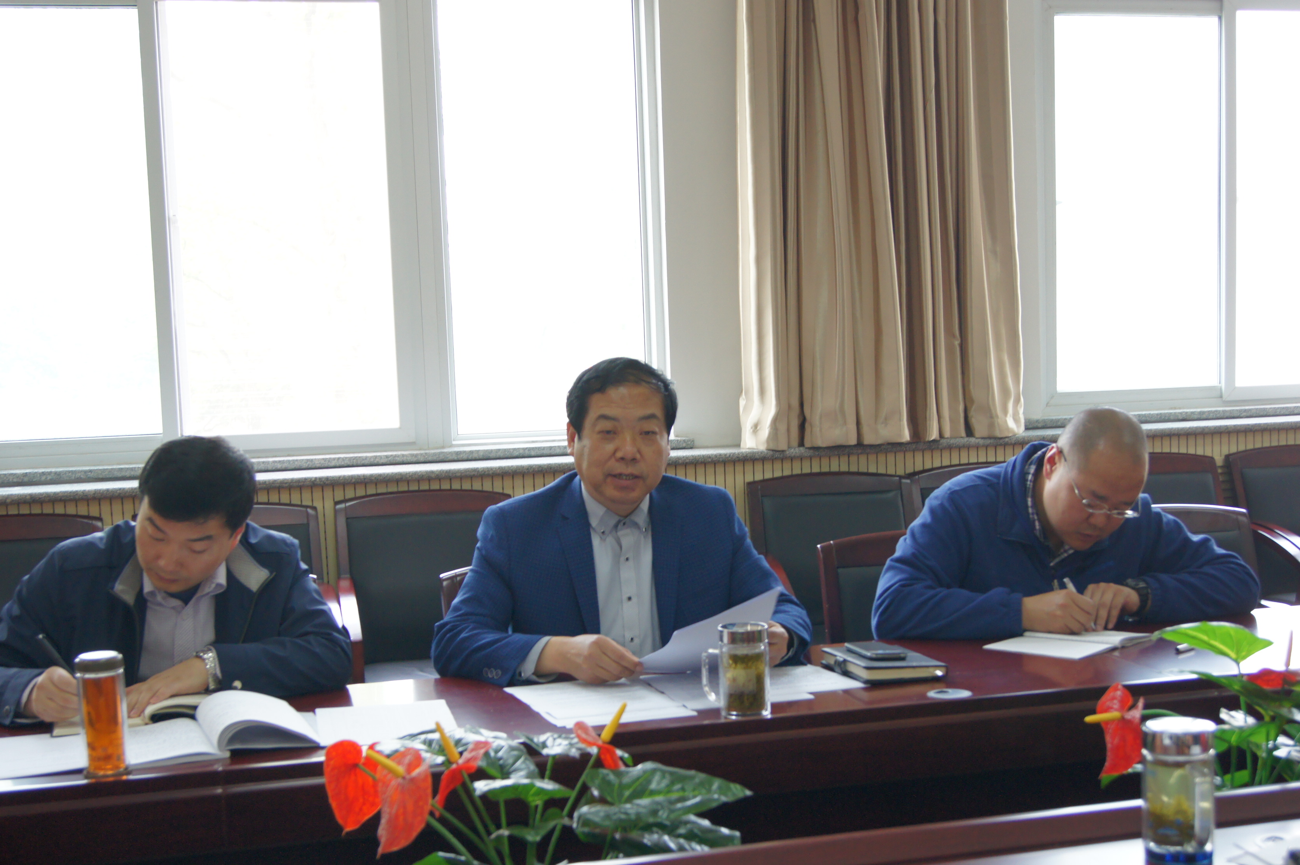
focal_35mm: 52
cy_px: 432
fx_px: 1894
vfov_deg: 25.7
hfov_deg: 37.9
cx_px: 650
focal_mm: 35
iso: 500
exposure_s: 1/60
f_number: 4.5
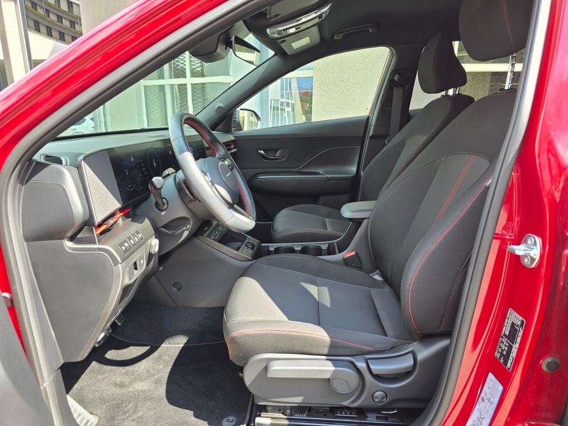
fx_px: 377
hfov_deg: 73.9
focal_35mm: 23
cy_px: 213
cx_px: 284
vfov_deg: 58.9
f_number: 1.7
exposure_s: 1/180
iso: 50
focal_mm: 6.3
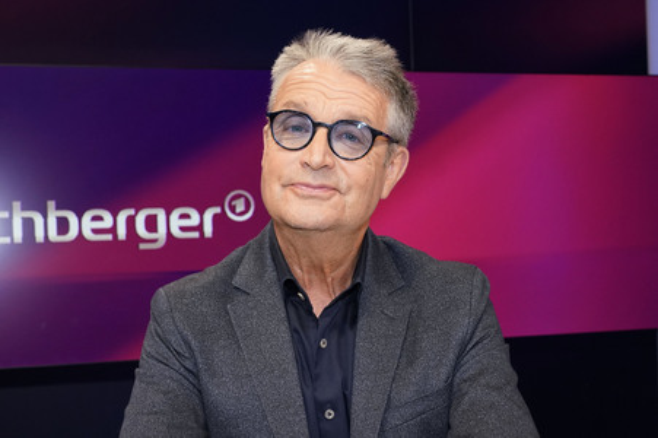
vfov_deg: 37.8
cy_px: 219
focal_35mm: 35
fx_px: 639
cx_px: 329
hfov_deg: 54.5
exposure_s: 1/125
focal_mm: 35
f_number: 5.6
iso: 2000
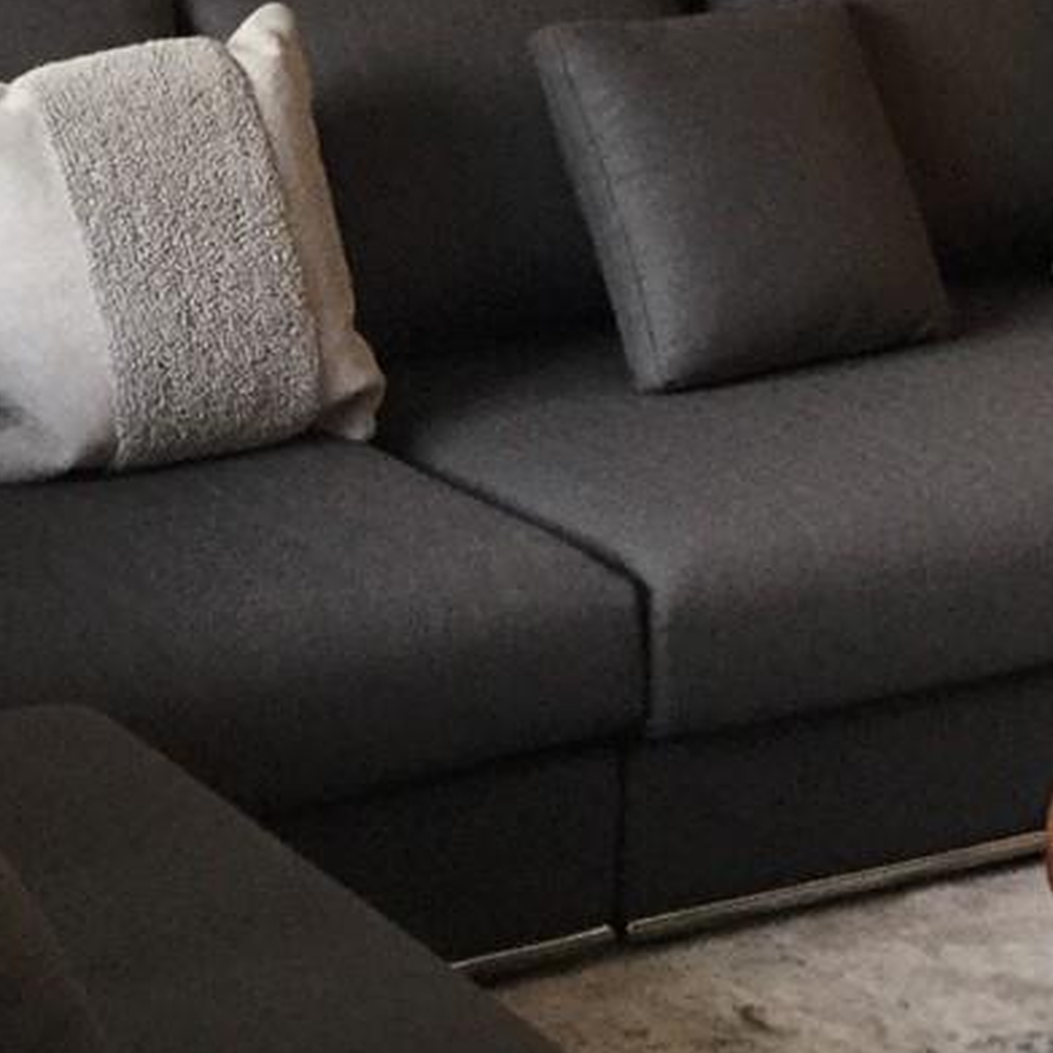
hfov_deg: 15.6
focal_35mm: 112
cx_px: 452
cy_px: 267
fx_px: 3855
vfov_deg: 15.5
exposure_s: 1/30
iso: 100
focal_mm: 3.3
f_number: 2.4
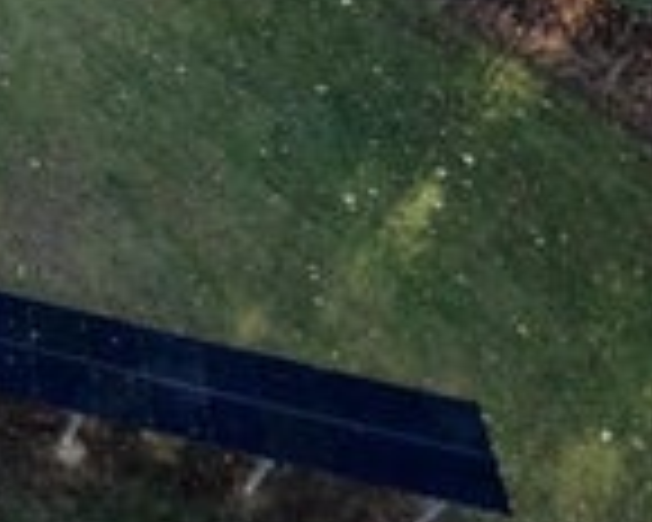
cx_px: -780
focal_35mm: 137
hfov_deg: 12.0
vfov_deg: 10.4
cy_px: -486
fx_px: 2644
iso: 100
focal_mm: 8.4
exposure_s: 1/350
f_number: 2.8
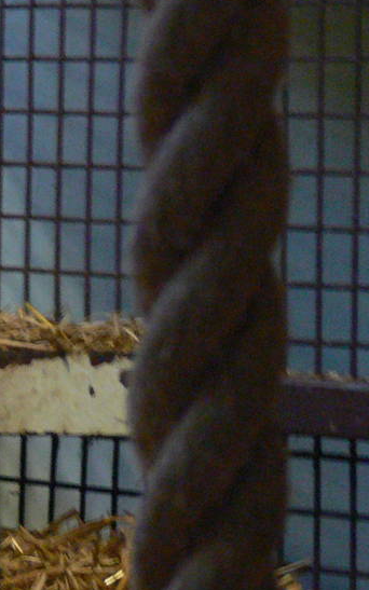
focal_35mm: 344
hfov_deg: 3.8
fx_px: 5534
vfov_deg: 6.1
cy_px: 269
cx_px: -278
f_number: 3.6
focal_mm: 23.5
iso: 200
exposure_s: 1/4
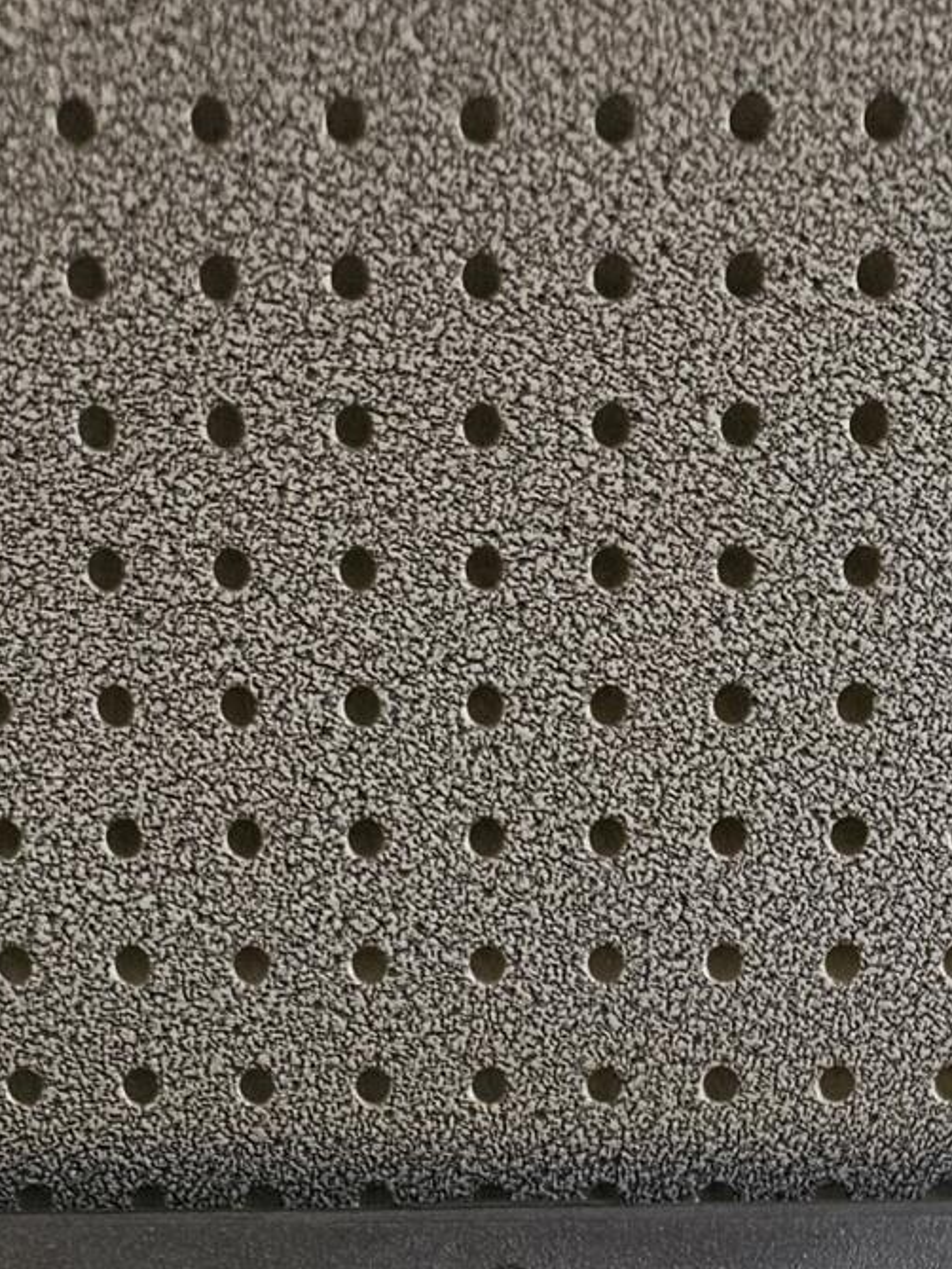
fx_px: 3226
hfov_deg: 16.8
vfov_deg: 18.3
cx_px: 559
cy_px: 2183
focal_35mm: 88
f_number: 1.8
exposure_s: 1/100
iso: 250
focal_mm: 5.4
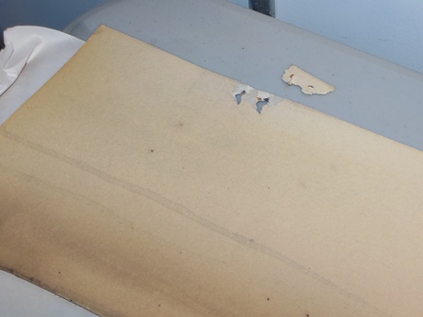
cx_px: 212
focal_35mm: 33
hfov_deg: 55.4
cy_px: 158
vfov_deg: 42.9
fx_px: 403
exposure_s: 1/30
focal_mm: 6
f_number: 3.5
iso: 125
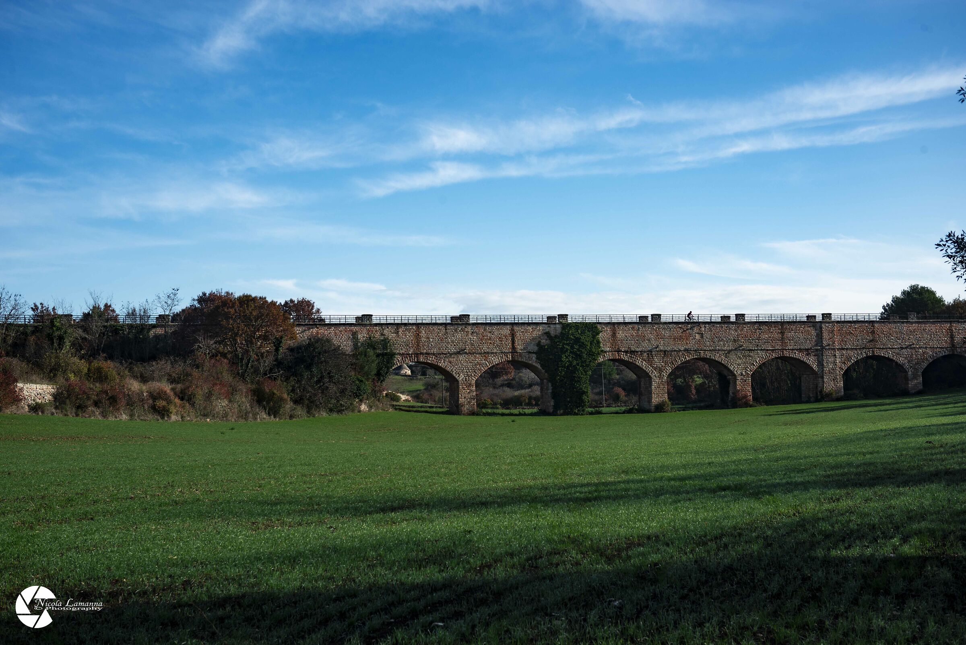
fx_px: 1288
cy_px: 322
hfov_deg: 41.1
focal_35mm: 48
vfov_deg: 28.1
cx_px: 483
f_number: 8
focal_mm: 48
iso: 100
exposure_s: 1/250
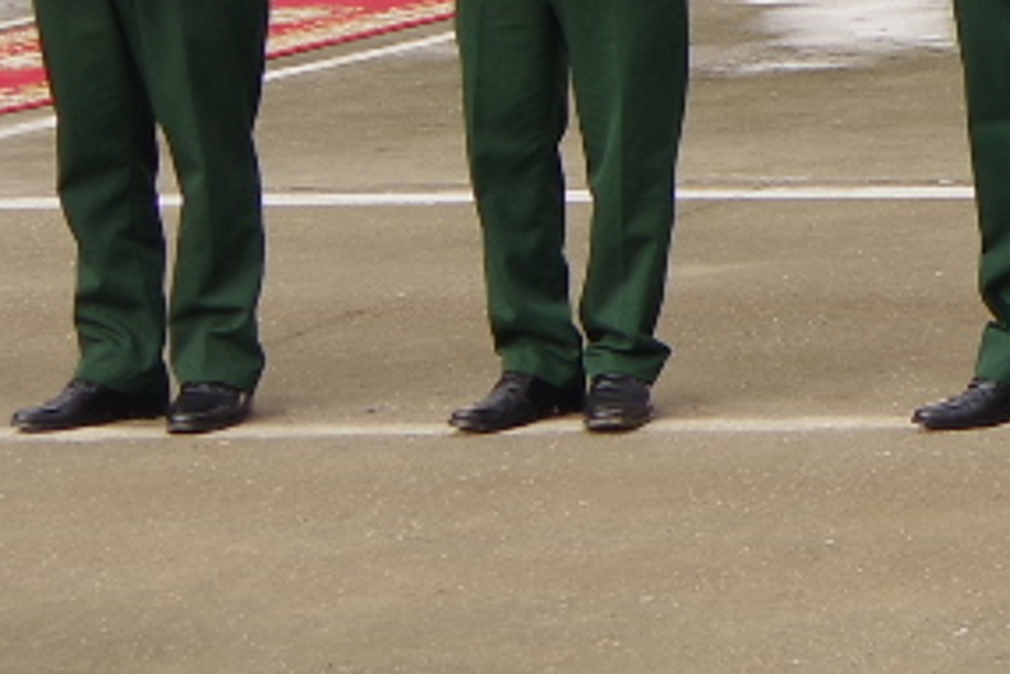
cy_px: -769
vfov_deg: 7.3
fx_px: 5080
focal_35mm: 181
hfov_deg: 9.3
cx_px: 2875
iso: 200
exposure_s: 1/200
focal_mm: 18
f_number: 6.3
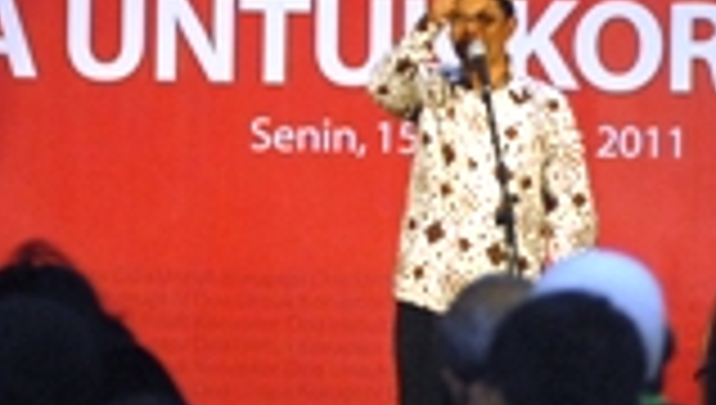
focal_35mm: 354
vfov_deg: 3.4
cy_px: 400
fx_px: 6731
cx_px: 563
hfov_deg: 6.1
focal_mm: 80
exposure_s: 1/50
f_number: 2.8
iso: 640
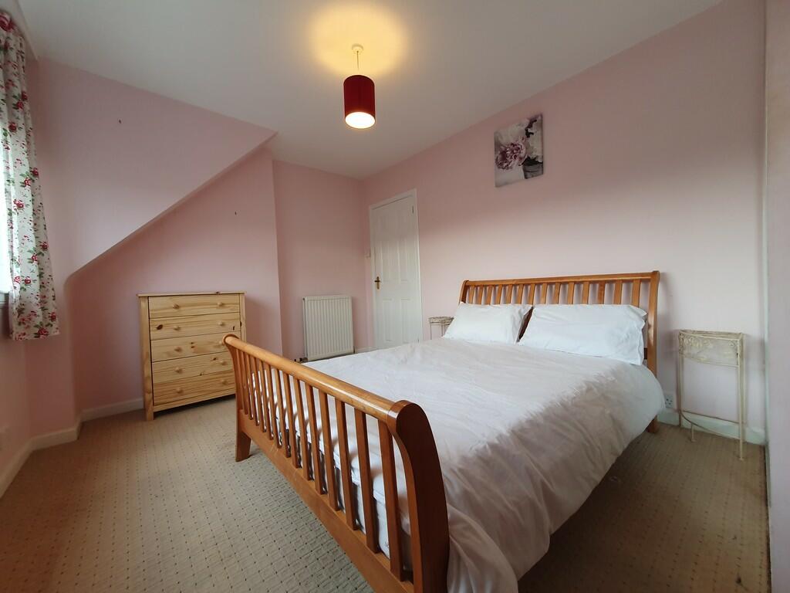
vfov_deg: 89.9
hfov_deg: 106.2
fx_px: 297
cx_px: 395
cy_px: 296
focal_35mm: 13
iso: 125
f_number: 2.2
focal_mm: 1.8
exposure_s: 1/50
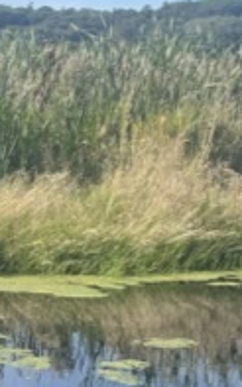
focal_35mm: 143
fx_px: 1510
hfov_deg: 9.0
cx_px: -90
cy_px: 269
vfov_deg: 14.6
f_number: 1.6
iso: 32
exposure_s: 1/2451
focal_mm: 4.2
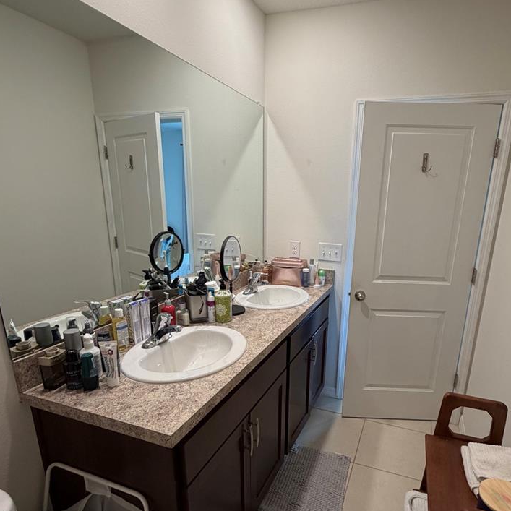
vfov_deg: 71.5
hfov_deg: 71.6
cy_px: 302
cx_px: 299
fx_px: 351
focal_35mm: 21
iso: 250
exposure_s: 1/120
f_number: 2.2
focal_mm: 2.22
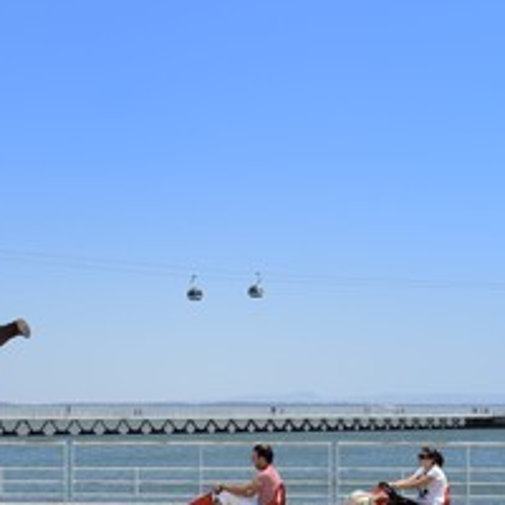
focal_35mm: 125
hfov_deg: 13.8
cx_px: 50
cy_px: 348
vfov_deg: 13.9
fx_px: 2063
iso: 200
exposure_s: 1/400
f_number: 13
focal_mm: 70
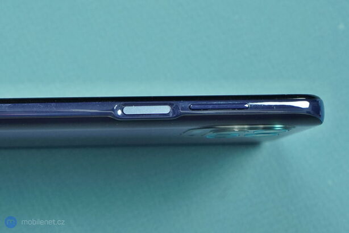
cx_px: 174
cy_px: 116
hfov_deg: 28.9
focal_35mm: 70
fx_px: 678
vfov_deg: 19.4
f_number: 8
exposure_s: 1/200
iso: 2500
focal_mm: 70
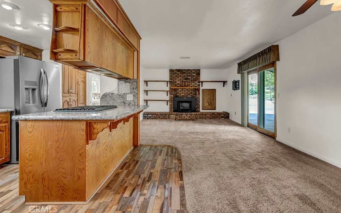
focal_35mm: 17
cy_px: 96
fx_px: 158
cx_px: 177
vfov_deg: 67.8
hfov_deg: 94.3
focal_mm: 16
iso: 1600
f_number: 10
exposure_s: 1/25
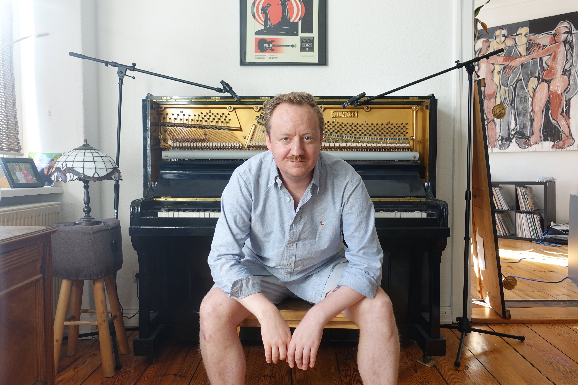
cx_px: 289
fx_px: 482
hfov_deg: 61.9
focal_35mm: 30
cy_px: 192
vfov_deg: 43.6
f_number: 2.8
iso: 125
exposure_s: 1/30
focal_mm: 10.89
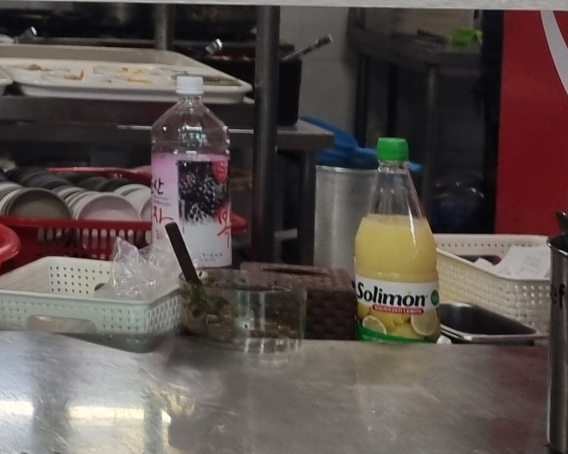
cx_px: -427
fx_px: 1715
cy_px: -137
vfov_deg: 14.5
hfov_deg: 16.1
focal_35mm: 102
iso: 125
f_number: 1.8
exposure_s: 1/120
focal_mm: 5.4
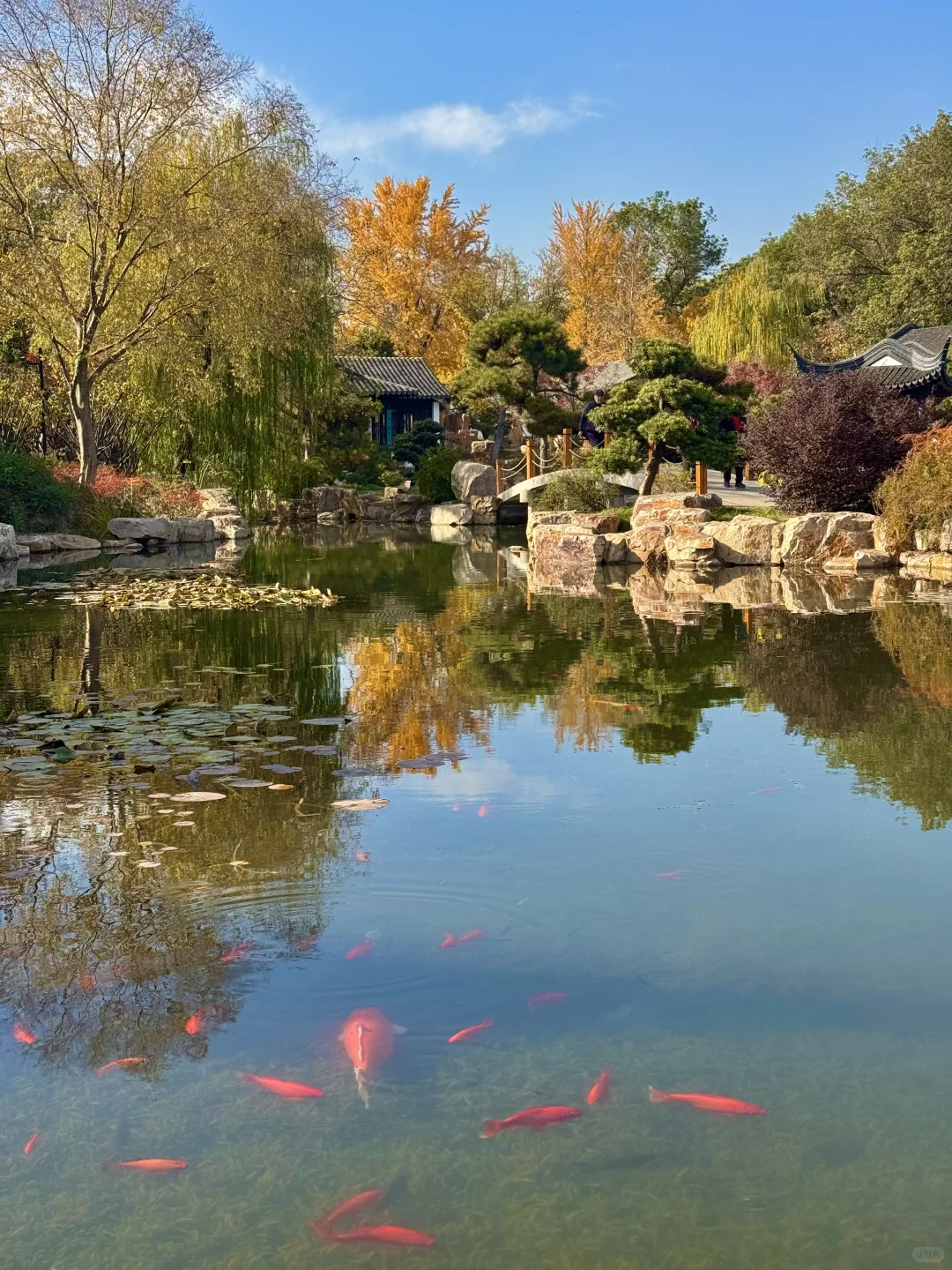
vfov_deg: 39.7
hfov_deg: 30.3
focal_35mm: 48
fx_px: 1760
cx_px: 476
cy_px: 635
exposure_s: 1/2331
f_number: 1.78
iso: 64
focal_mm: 6.76
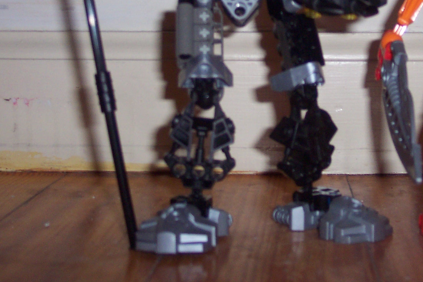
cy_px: 38
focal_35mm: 73
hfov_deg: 27.5
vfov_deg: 18.4
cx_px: 286
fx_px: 858
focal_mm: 8
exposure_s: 1/30
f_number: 2.8
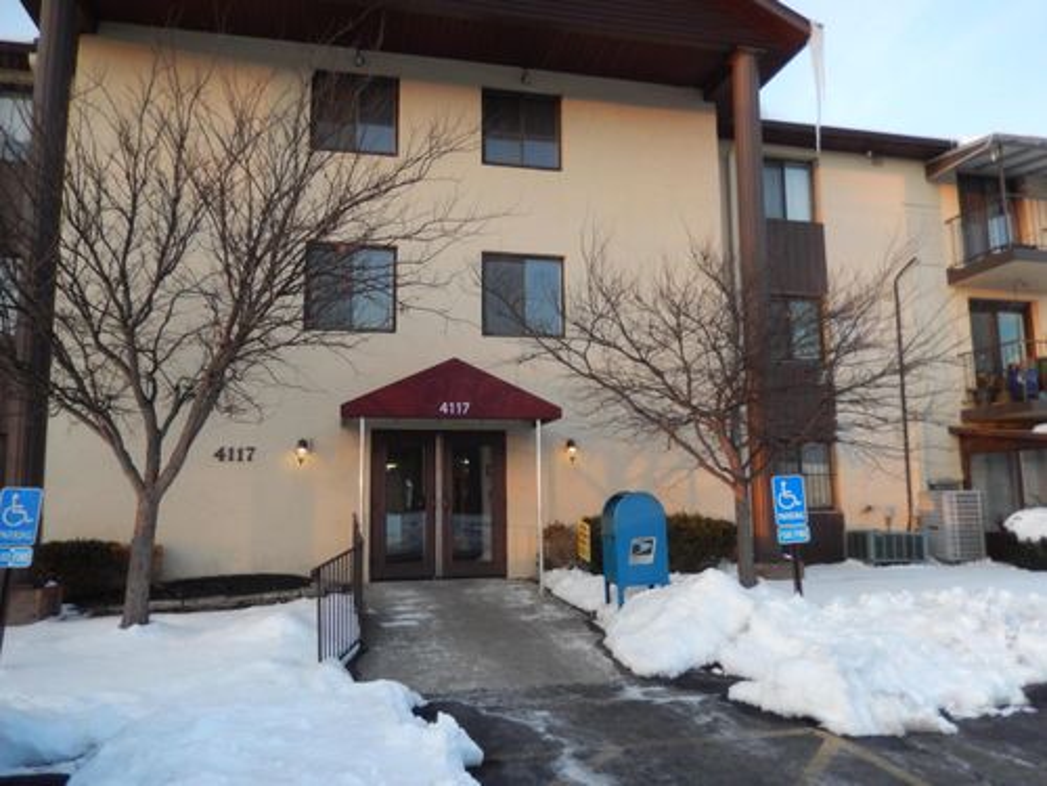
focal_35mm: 25
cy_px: 393
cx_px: 524
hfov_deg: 69.4
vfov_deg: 54.9
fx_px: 756
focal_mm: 4.5
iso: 360
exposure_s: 1/250
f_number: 3.4
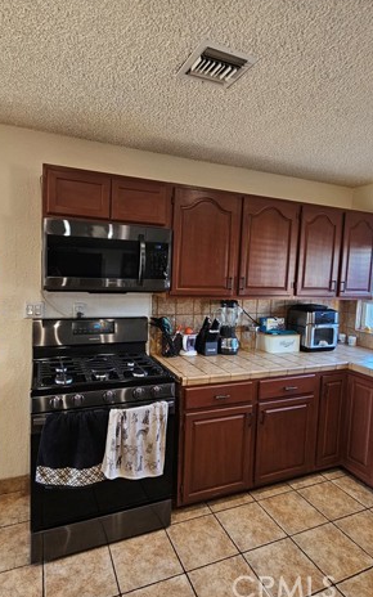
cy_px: 297
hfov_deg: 62.2
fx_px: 309
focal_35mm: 19
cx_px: 190
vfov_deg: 88.0
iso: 200
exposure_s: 1/60
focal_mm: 2.2
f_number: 2.2
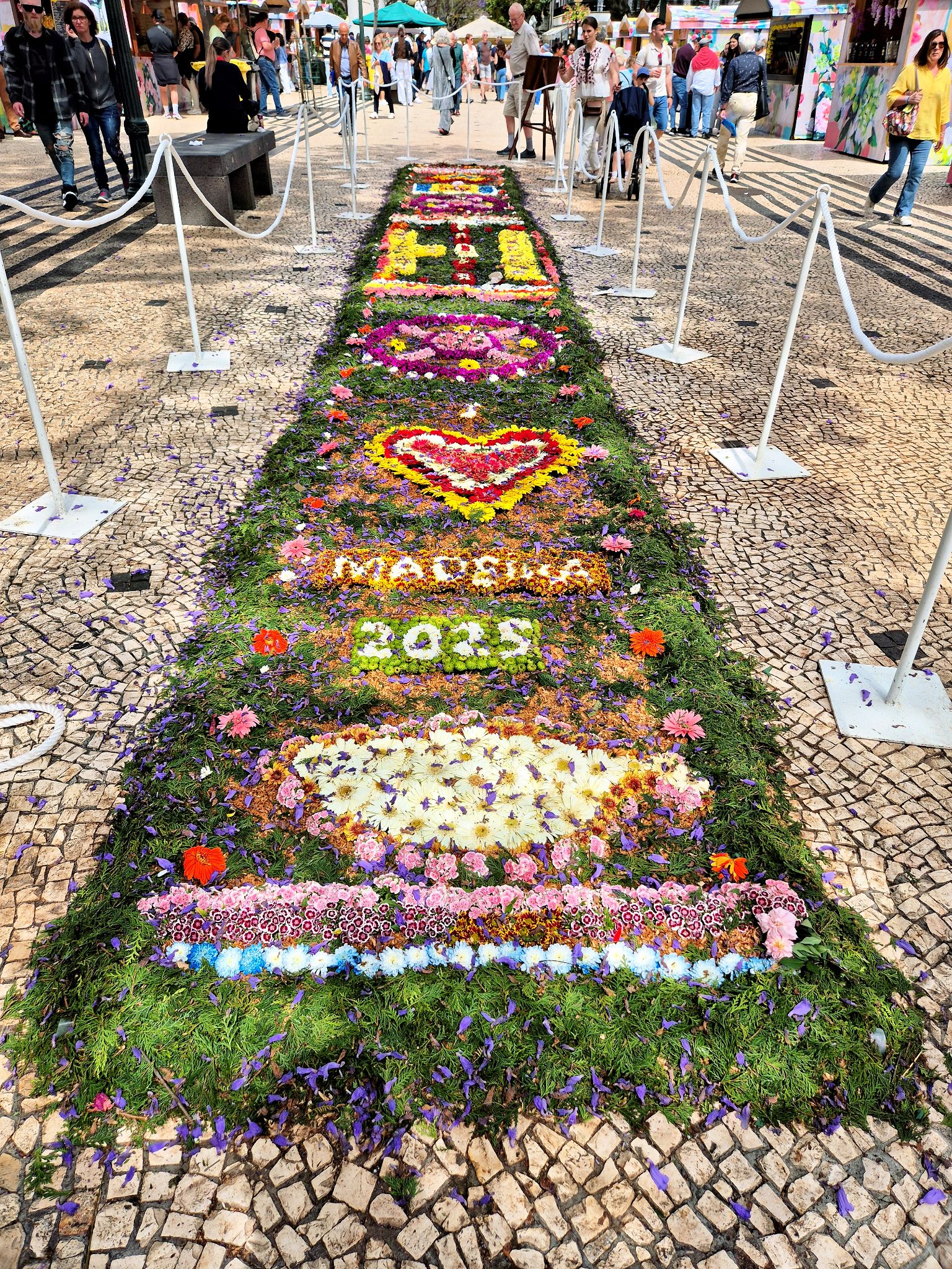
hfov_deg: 58.9
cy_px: 634
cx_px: 476
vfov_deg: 73.9
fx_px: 843
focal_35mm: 23
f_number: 1.8
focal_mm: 5.4
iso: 25
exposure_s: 1/1292
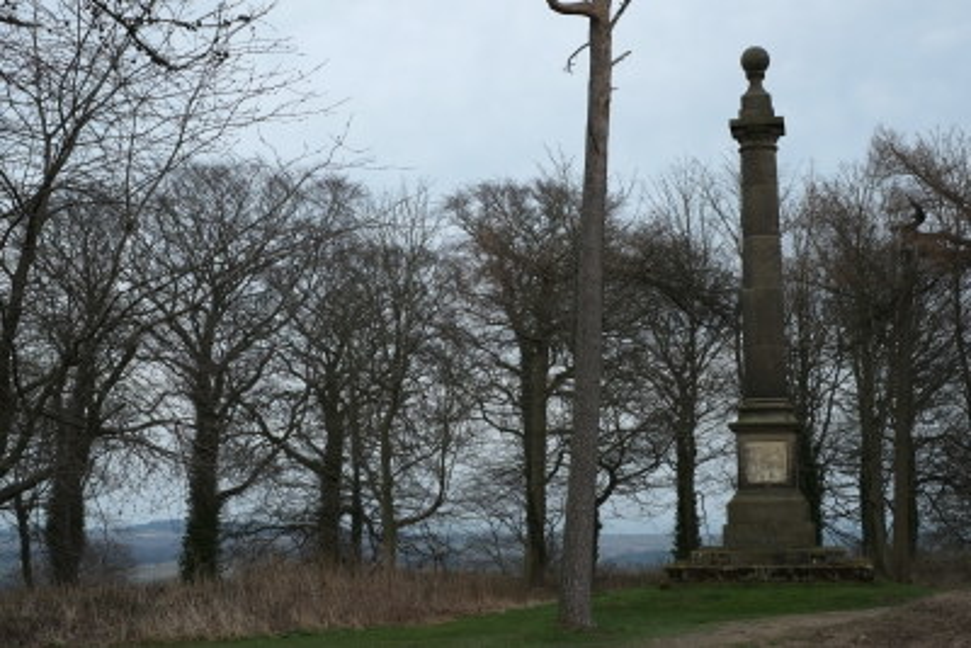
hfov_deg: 37.5
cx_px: 486
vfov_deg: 25.5
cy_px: 324
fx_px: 1430
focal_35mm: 53
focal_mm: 35
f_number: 5.6
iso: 200
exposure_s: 1/280
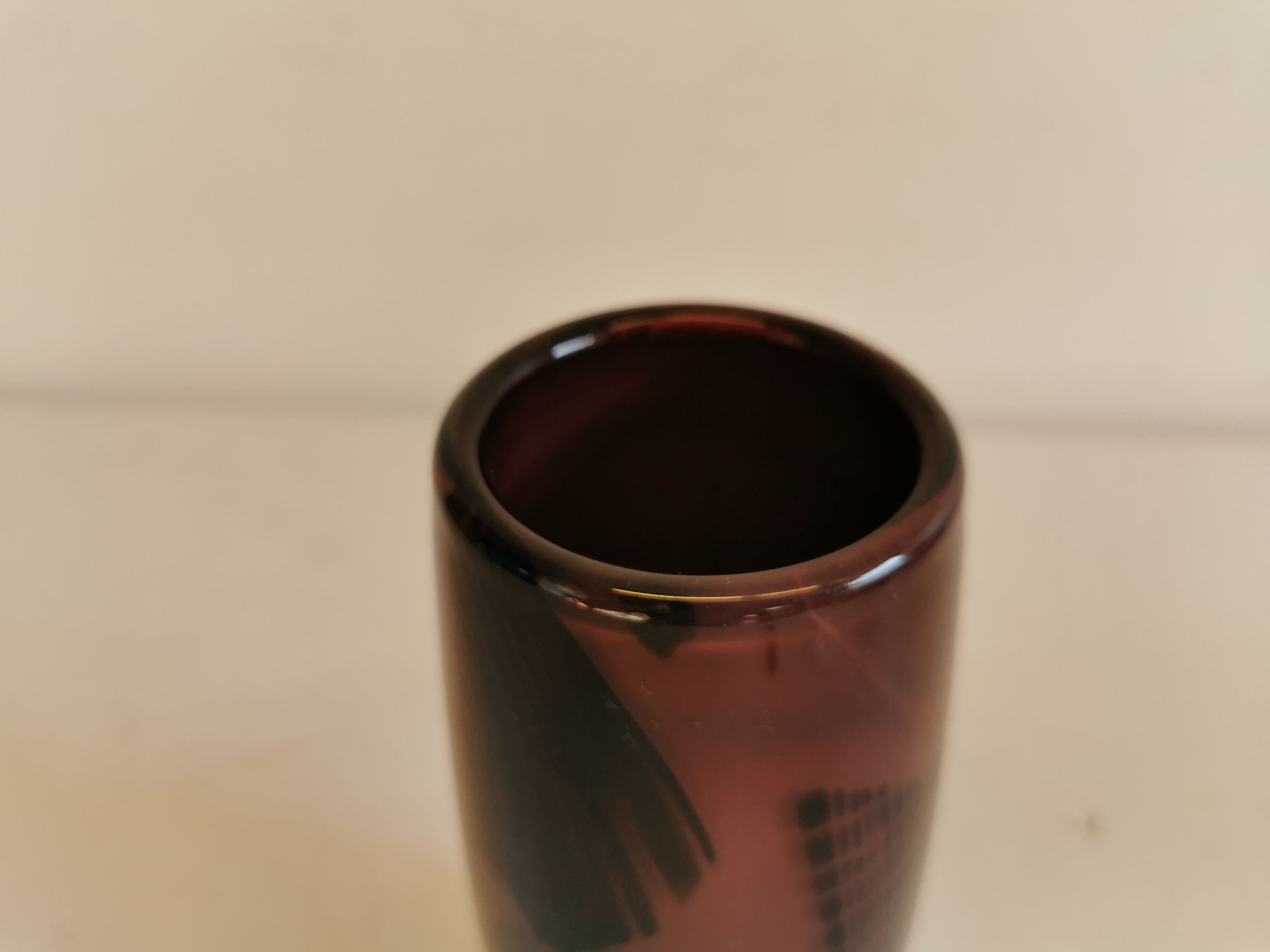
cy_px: 476
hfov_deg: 65.3
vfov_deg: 51.4
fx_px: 991
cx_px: 635
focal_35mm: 27
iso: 50
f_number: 1.6
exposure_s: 1/248
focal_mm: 5.56
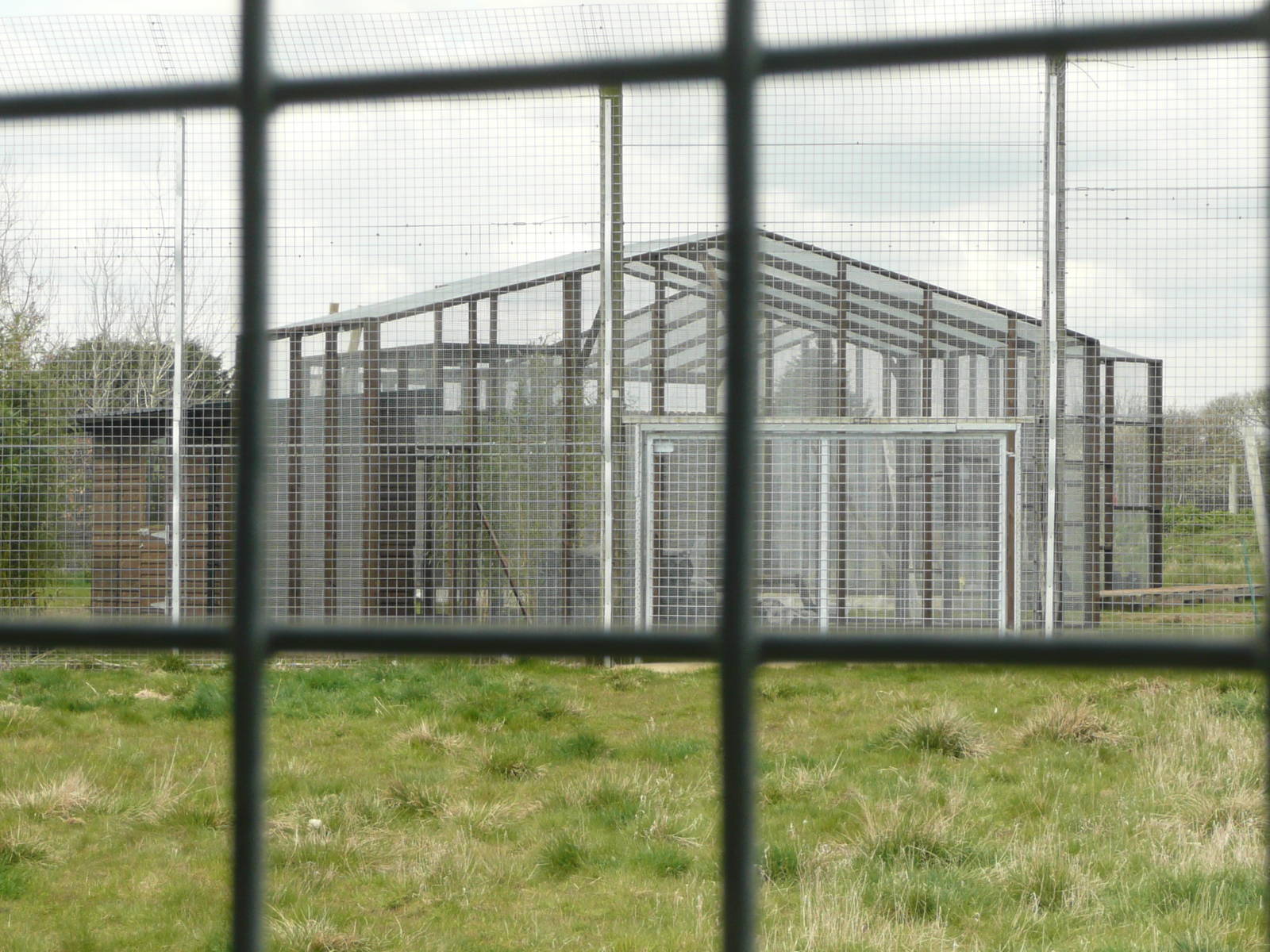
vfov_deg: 12.9
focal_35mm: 115
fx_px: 4219
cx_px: 635
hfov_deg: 17.1
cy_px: 476
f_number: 4.6
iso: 100
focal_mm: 12.7
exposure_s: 1/200
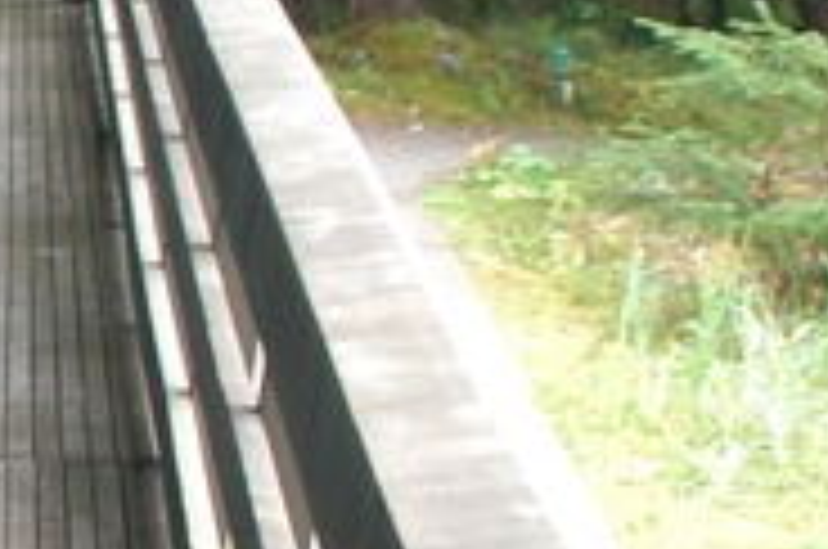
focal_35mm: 228
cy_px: -36
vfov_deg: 6.0
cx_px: -1361
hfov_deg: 8.1
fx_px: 5235
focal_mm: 28
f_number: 4.5
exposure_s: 1/80
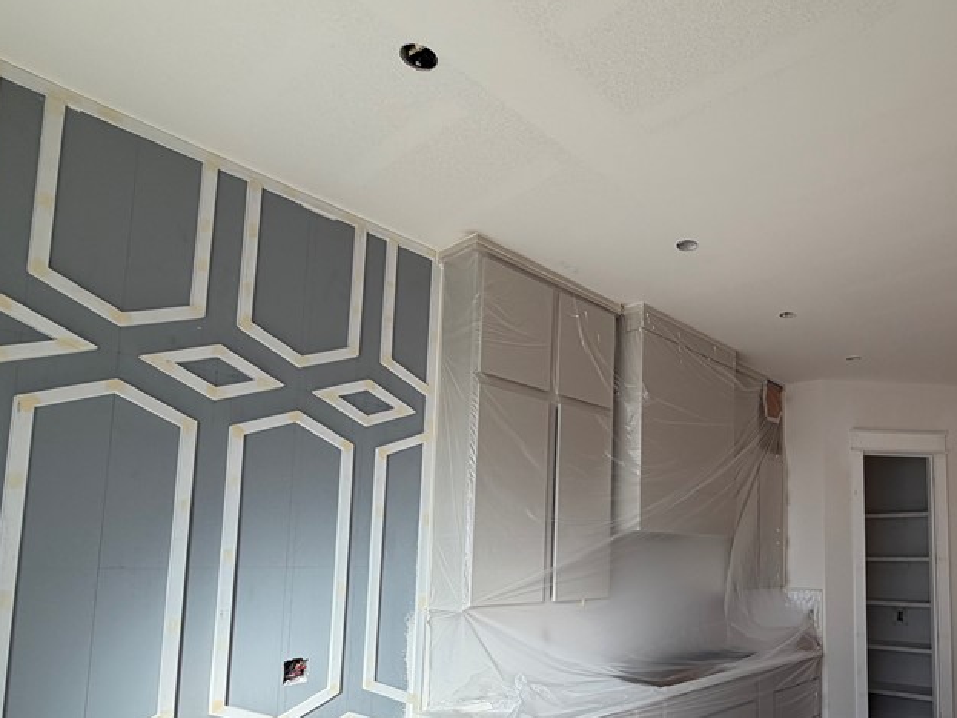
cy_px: 503
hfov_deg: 69.8
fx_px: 636
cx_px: 699
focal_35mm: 23
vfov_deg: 57.0
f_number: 2.2
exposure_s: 1/217
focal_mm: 2.22
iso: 40
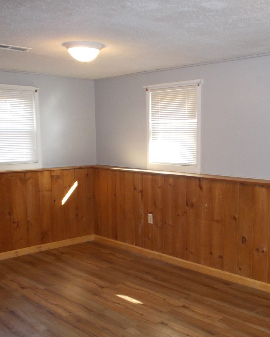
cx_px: 176
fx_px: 410
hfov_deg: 36.2
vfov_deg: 44.6
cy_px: 200
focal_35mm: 41
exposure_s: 1/25
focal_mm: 4.6
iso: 250
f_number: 3.2
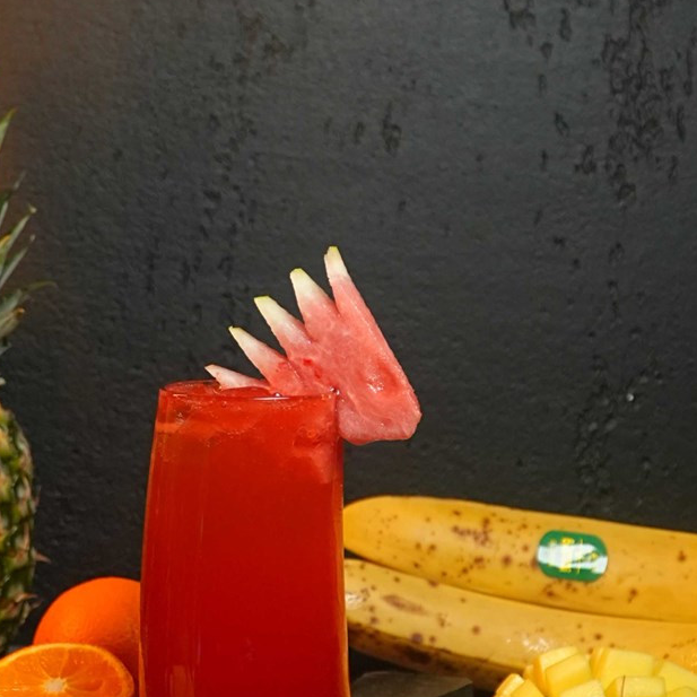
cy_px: 201
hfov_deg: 18.2
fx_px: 2164
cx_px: 226
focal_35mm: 95
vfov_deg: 18.2
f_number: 4.5
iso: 1250
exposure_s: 1/160
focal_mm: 31
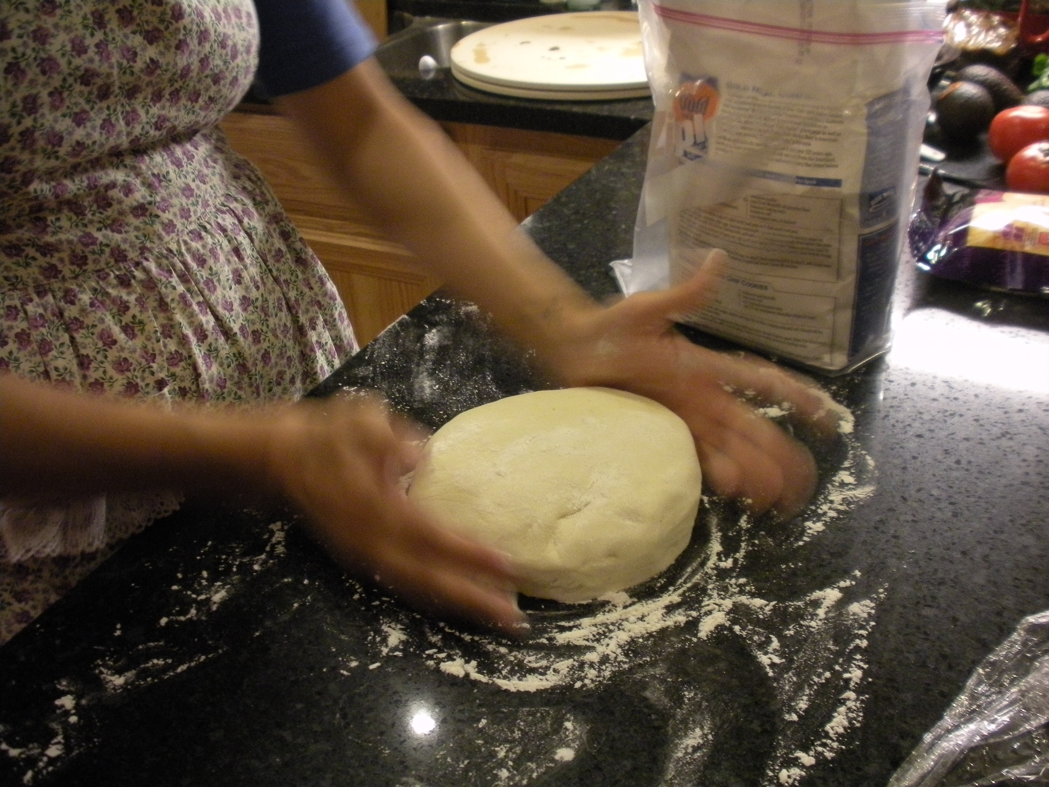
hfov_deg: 52.6
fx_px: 1061
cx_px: 524
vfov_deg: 40.7
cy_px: 394
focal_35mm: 35
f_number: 3.5
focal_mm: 6.3
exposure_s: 1/15.6
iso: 400
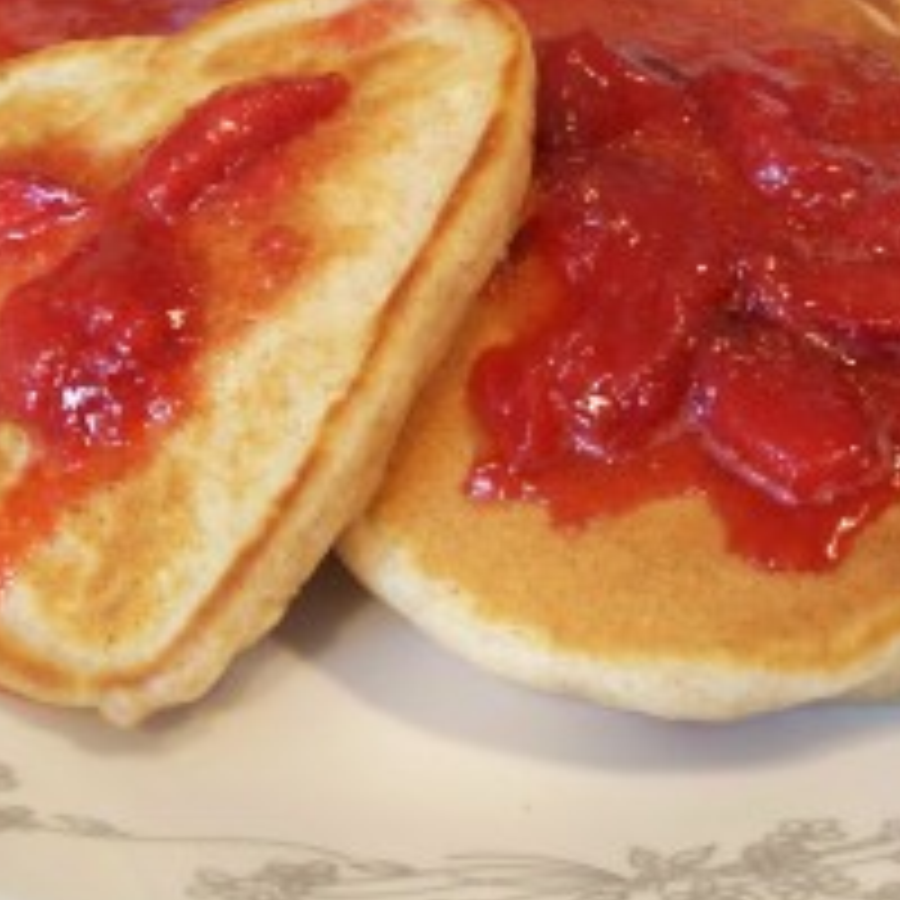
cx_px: 639
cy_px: 256
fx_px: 2236
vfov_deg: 22.6
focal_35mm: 76
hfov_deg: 22.6
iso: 200
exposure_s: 1/13
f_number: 3.2
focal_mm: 9.1
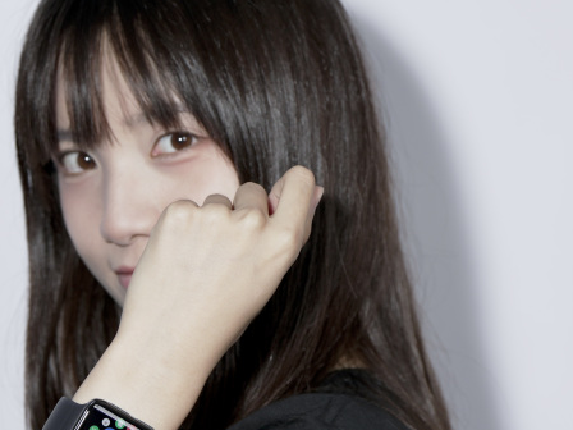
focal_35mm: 198
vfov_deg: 7.5
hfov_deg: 10.0
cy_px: 272
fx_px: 3278
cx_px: 193
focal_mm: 96
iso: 125
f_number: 5.6
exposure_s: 1/100
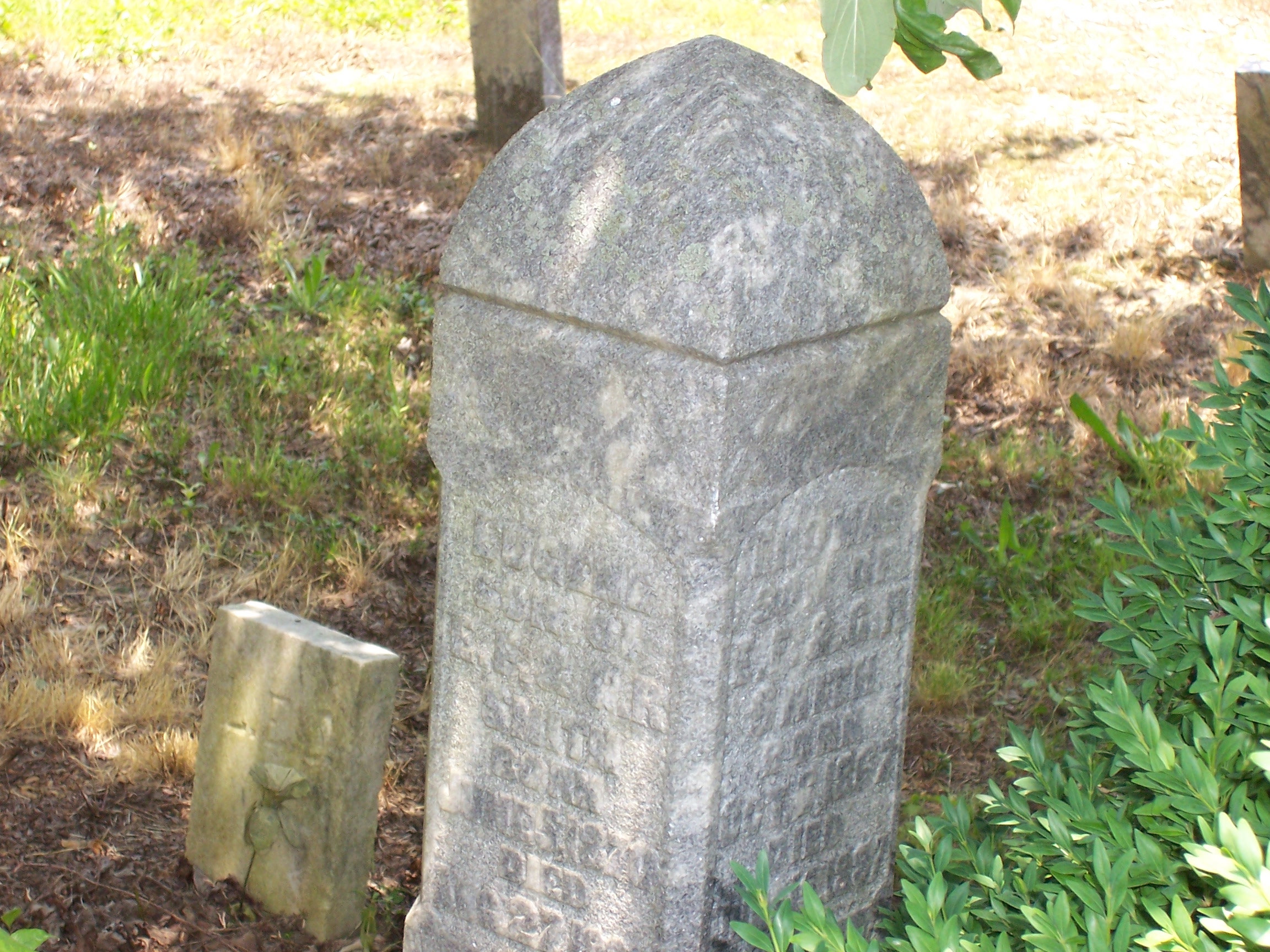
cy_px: 476
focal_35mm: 102
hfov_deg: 19.3
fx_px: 3742
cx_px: 635
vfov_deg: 14.5
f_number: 4.6
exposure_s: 1/180
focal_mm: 16.8
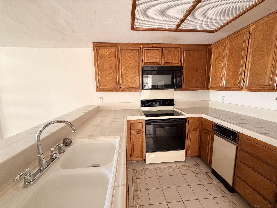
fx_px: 112
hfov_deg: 102.1
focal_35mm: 14
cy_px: 104
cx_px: 138
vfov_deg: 85.7
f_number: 2.2
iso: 400
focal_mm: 2.22
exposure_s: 1/60
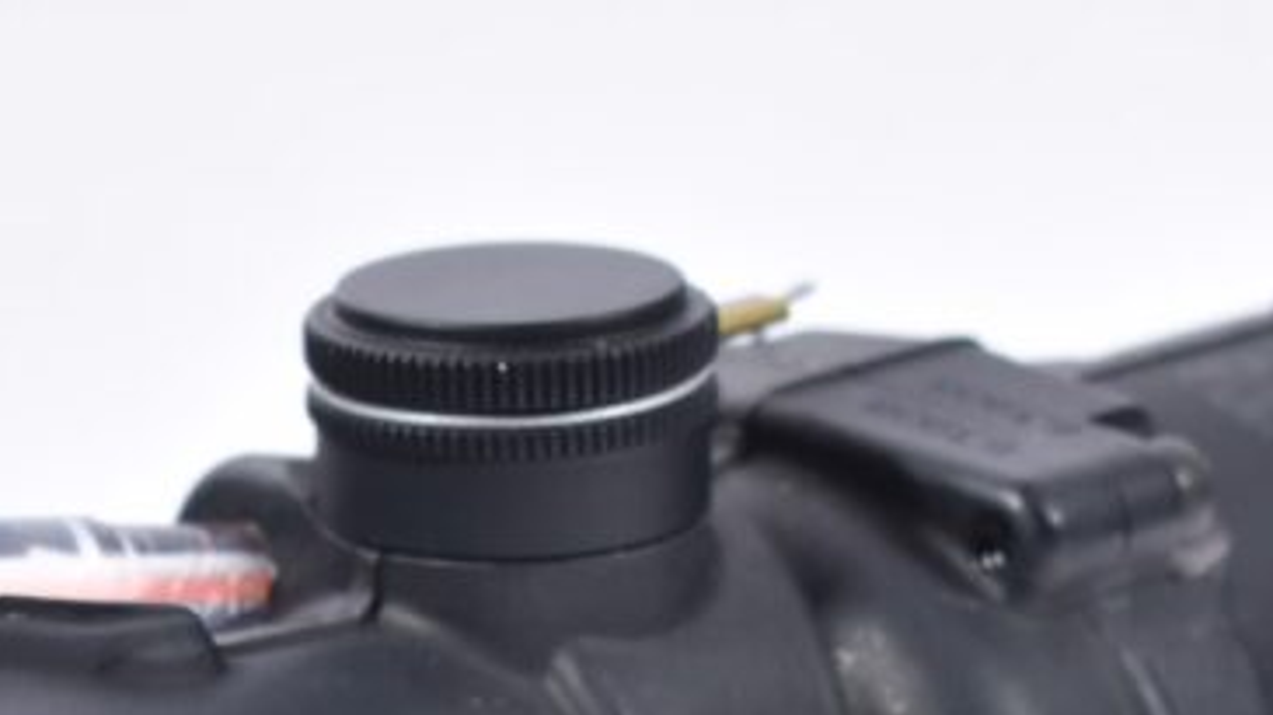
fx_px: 8368
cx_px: -146
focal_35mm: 248
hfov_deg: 8.6
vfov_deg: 4.8
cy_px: 1284
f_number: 5.3
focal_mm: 48
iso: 640
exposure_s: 1/50
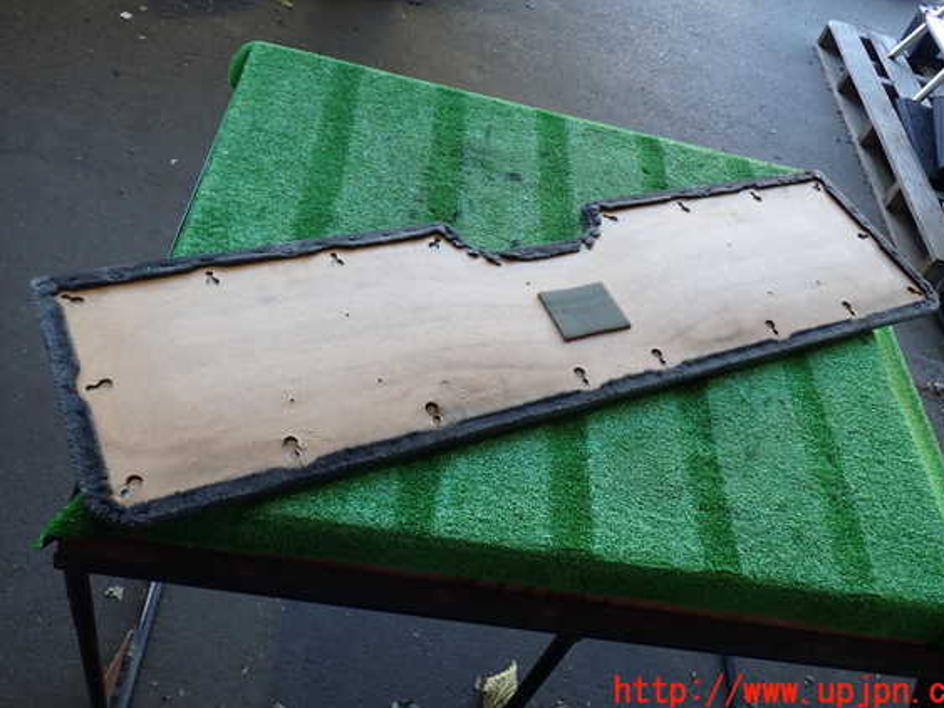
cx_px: 490
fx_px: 872
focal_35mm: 32
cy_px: 336
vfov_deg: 44.1
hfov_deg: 56.8
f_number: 2.3
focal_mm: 5.4
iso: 125
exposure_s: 1/60
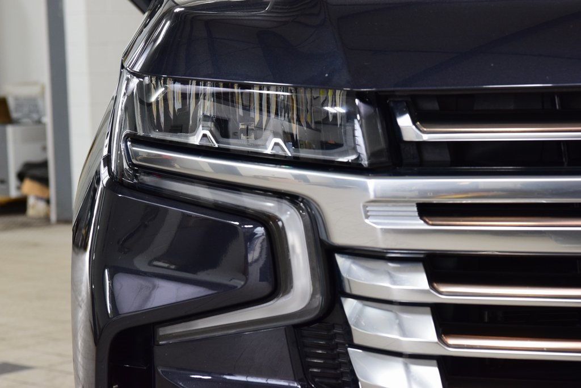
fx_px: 1695
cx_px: 290
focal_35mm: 105
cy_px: 194
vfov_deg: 13.0
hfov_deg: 19.5
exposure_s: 1/30
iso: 1100
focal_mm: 70
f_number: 7.1
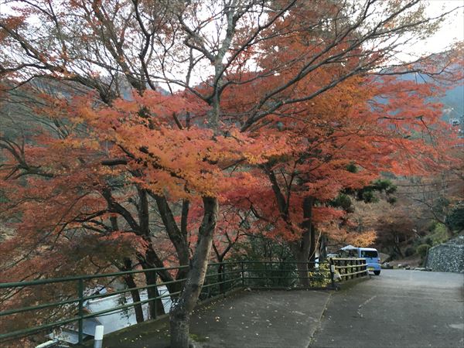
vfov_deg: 48.2
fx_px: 389
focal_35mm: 29
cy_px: 174
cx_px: 232
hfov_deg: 61.7
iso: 25
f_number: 2.2
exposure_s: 1/40
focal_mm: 4.15
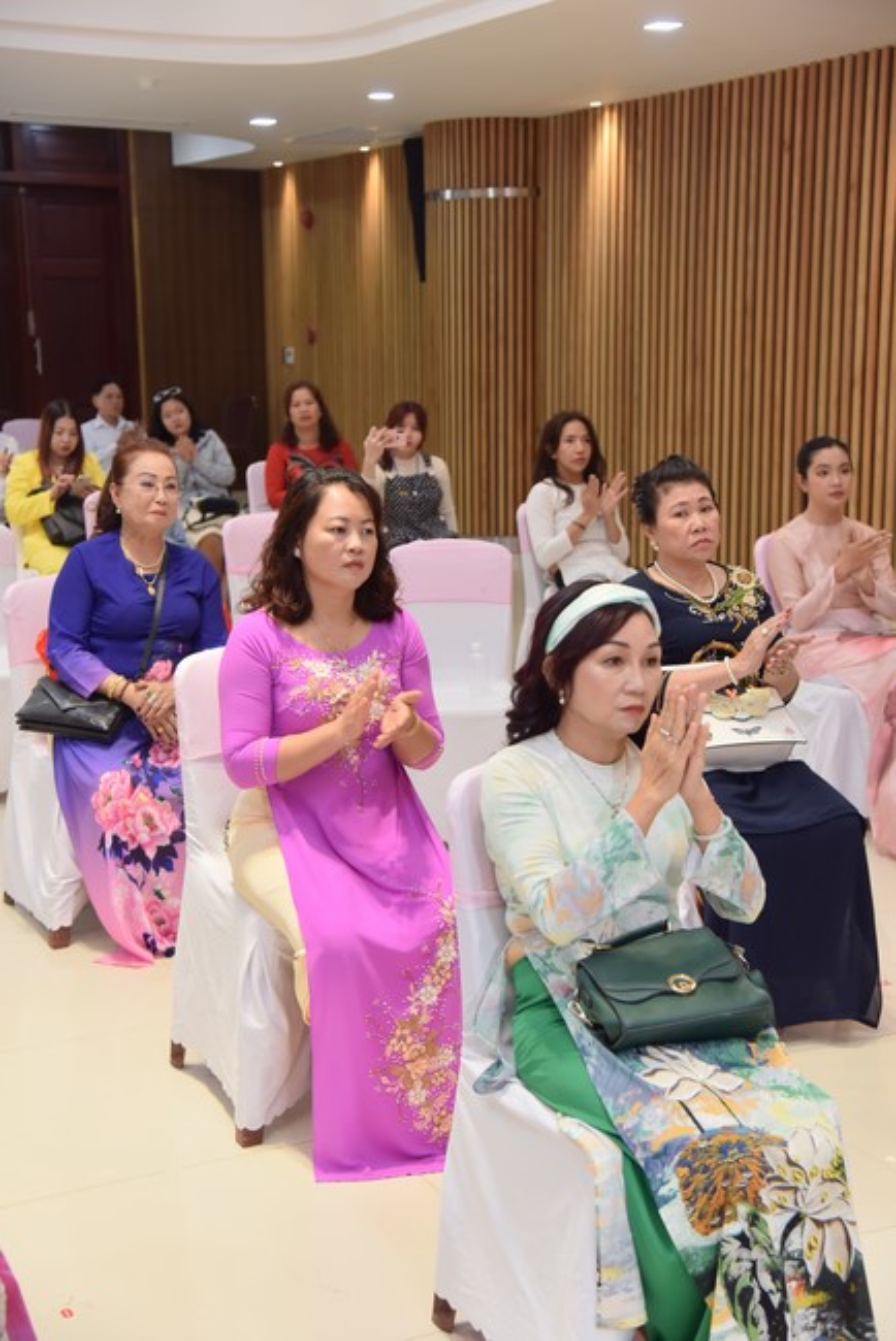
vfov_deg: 36.2
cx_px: 448
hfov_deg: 24.6
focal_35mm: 55
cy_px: 670
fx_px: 2051
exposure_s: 1/125
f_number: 4.5
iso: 1000
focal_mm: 55
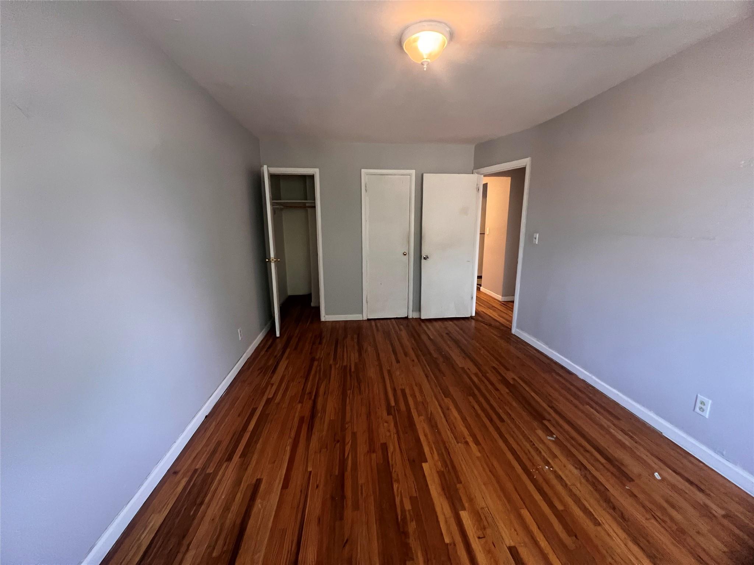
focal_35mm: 13
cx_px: 377
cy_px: 282
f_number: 1.8
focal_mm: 1.57
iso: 500
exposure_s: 1/60
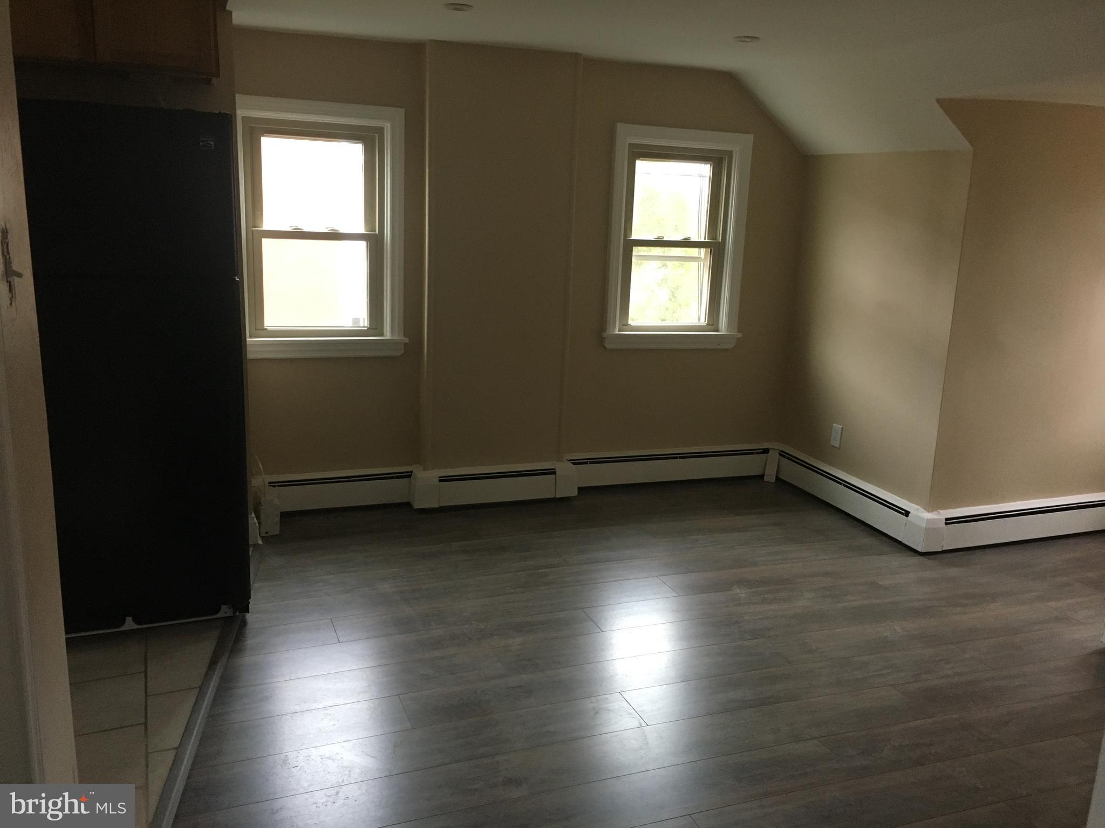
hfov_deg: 61.7
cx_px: 552
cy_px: 414
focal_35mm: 29
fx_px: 926
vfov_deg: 48.2
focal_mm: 4.15
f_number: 2.2
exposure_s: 1/30
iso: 160
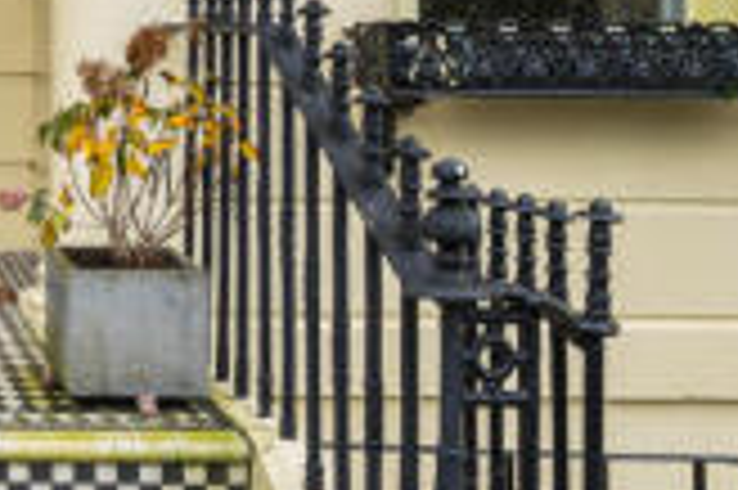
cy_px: -2
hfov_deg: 29.2
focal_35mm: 58
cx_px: -173
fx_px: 1188
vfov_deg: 22.4
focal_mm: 20
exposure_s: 1/40
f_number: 10
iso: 500
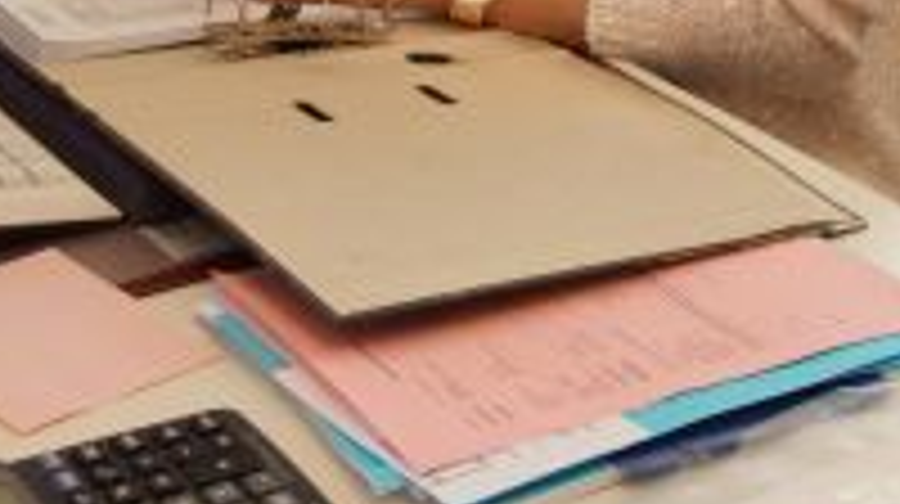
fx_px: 2527
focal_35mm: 106
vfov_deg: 11.0
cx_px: 551
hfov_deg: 20.2
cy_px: -223
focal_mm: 35
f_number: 14
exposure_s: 1/60
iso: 1600
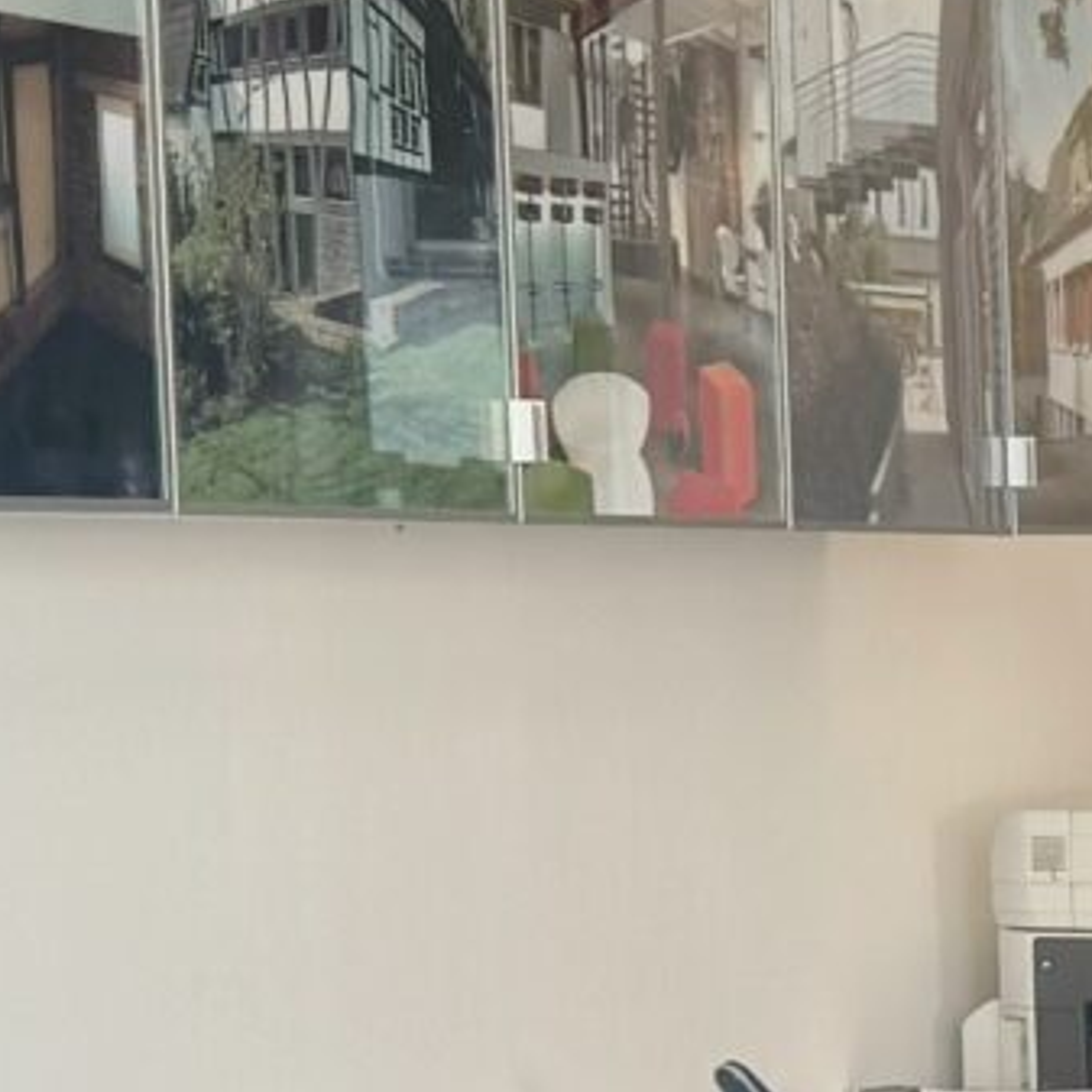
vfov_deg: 10.7
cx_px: 2628
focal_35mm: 161
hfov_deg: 9.6
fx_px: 5746
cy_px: 1303
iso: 64
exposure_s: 1/121
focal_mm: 6.76
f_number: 1.78
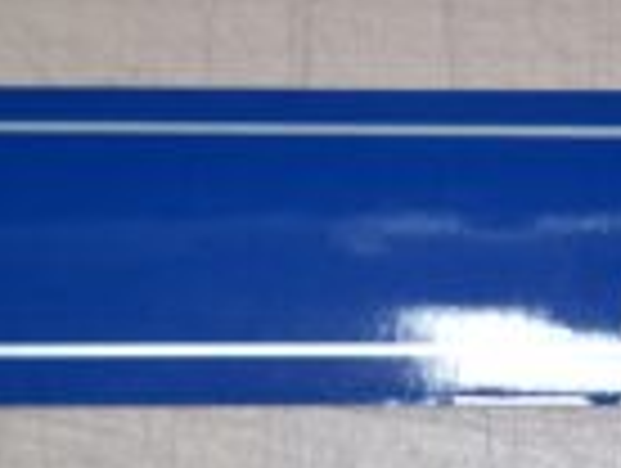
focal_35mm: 85
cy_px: 268
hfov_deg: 22.4
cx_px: 567
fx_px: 1528
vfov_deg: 17.4
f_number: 1.8
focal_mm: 5.54
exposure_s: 1/100
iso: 160
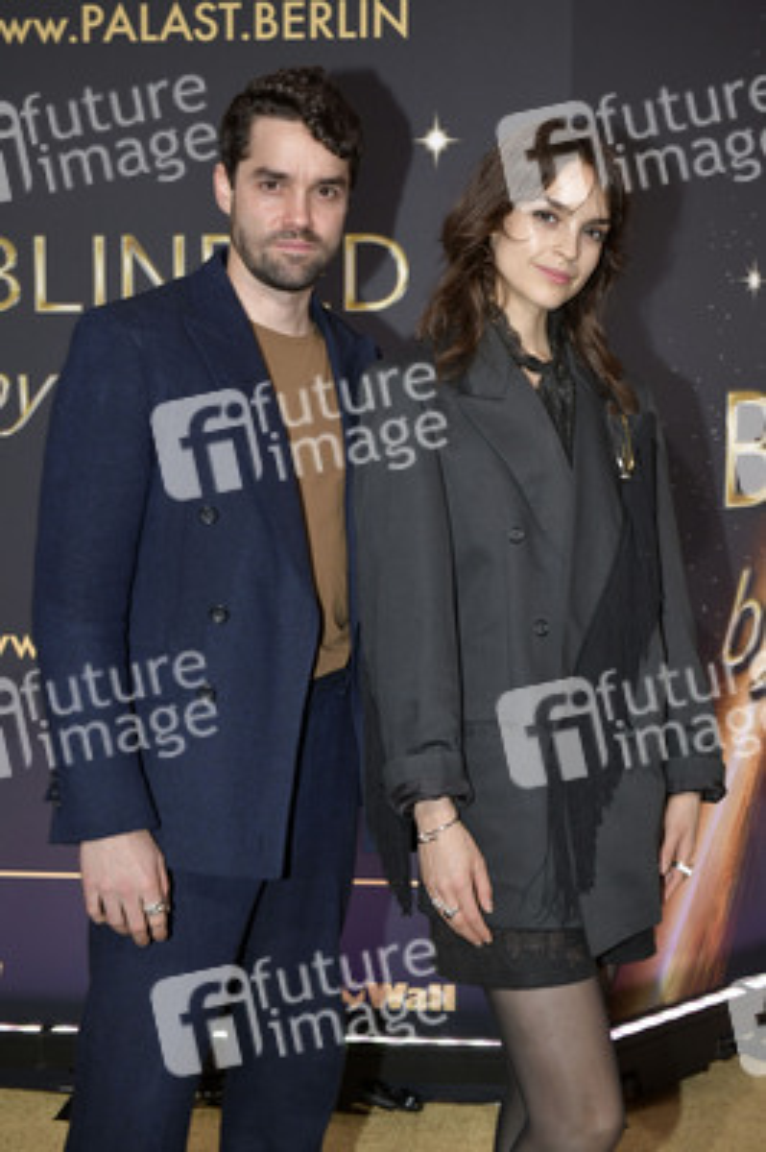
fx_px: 1598
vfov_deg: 39.6
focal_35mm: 50
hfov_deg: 26.9
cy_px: 576
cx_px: 383
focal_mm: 50
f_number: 6.3
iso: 1250
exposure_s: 1/250
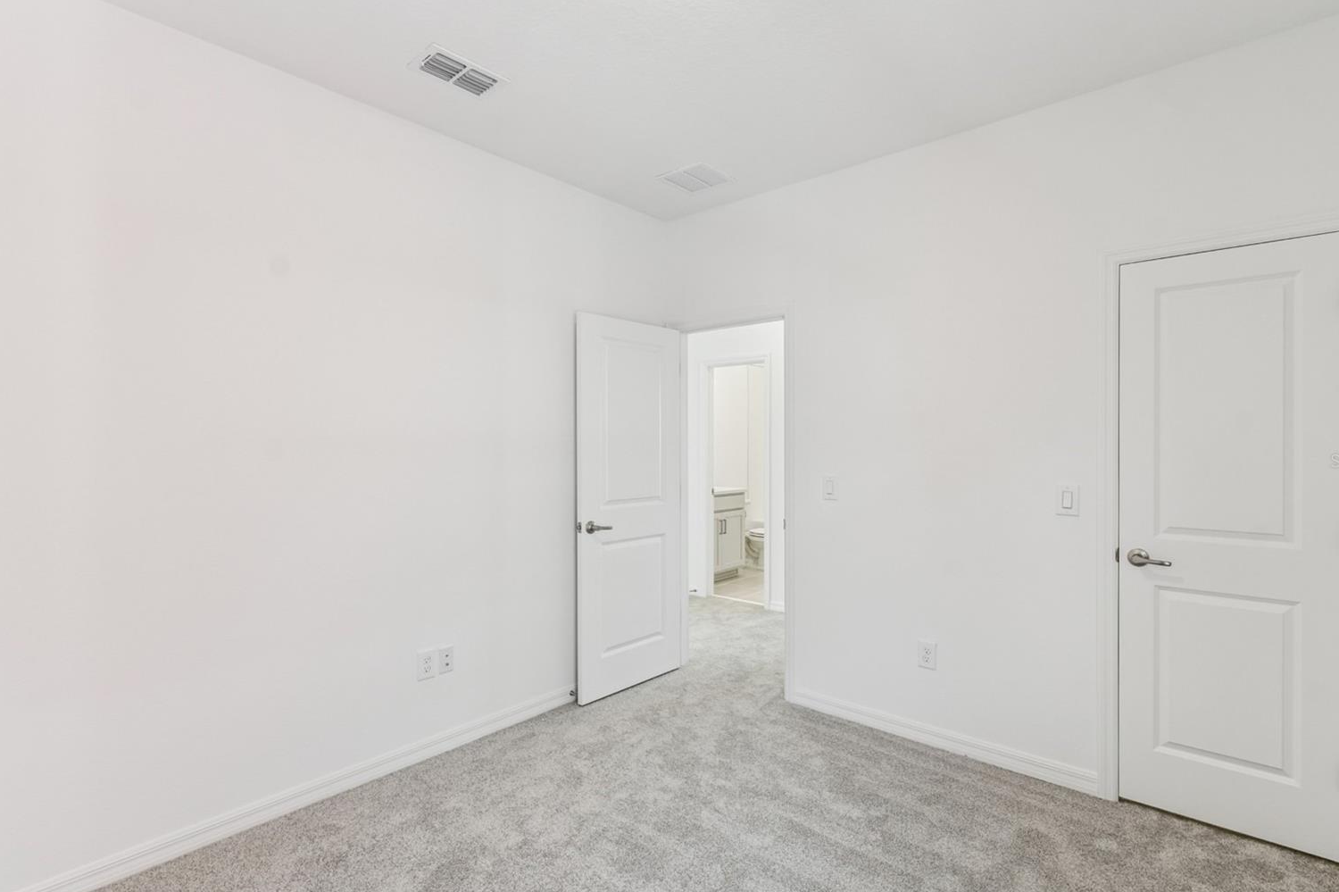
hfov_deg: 96.7
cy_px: 461
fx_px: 595
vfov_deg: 73.7
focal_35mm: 16
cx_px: 696
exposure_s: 1/10
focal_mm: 10
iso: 100
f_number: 7.1
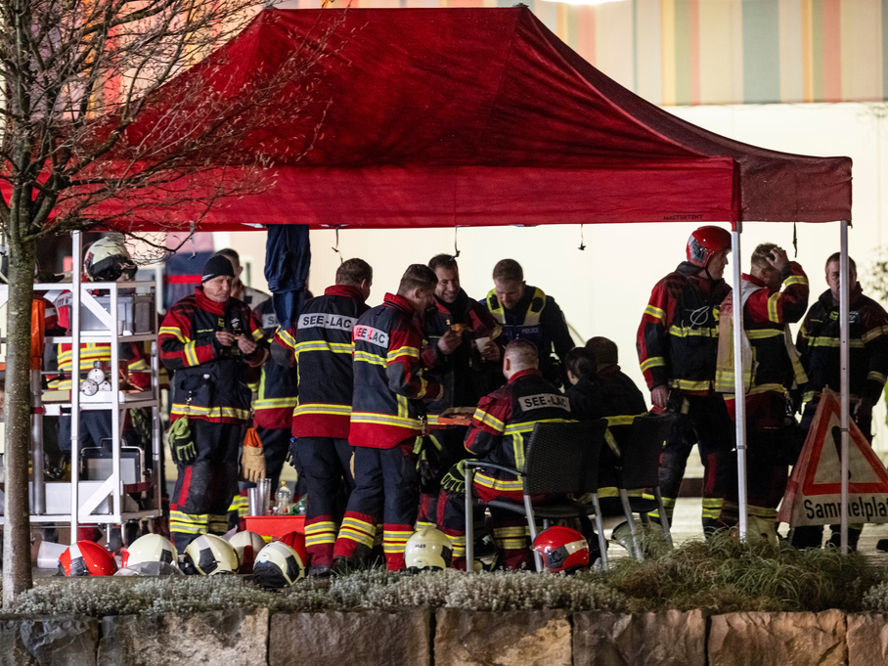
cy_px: 333
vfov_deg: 3.4
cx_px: 424
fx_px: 11133
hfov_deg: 4.6
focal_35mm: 434
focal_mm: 400
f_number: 2.8
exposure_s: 1/40
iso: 3200
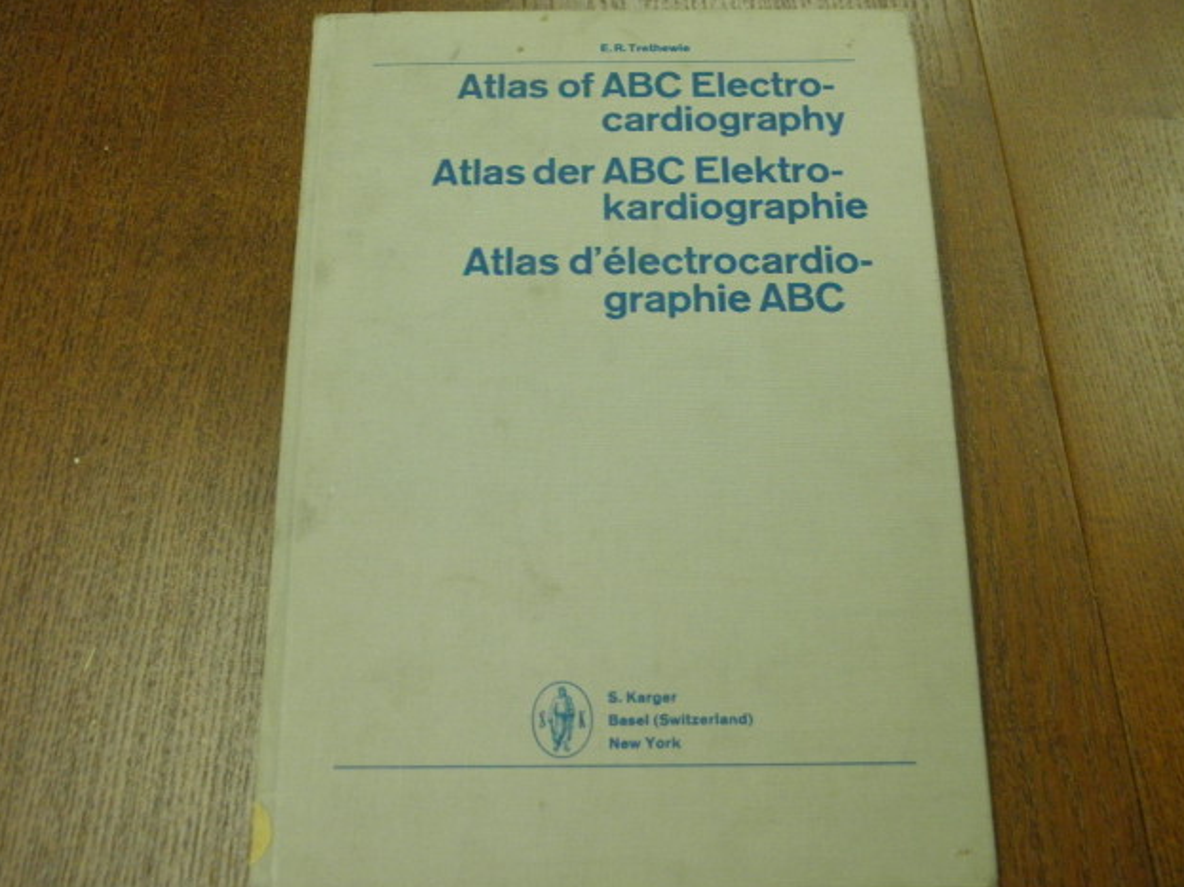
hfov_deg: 50.1
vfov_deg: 38.7
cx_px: 597
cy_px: 452
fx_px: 1265
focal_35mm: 37
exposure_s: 1/15
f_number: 3.7
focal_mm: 6.4
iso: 400
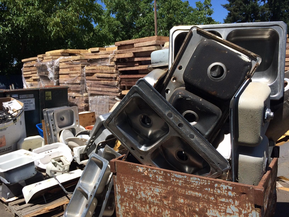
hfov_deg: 61.7
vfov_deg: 48.2
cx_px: 144
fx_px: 242
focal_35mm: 29
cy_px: 108
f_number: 2.2
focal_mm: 4.15
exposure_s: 1/2160
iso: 32
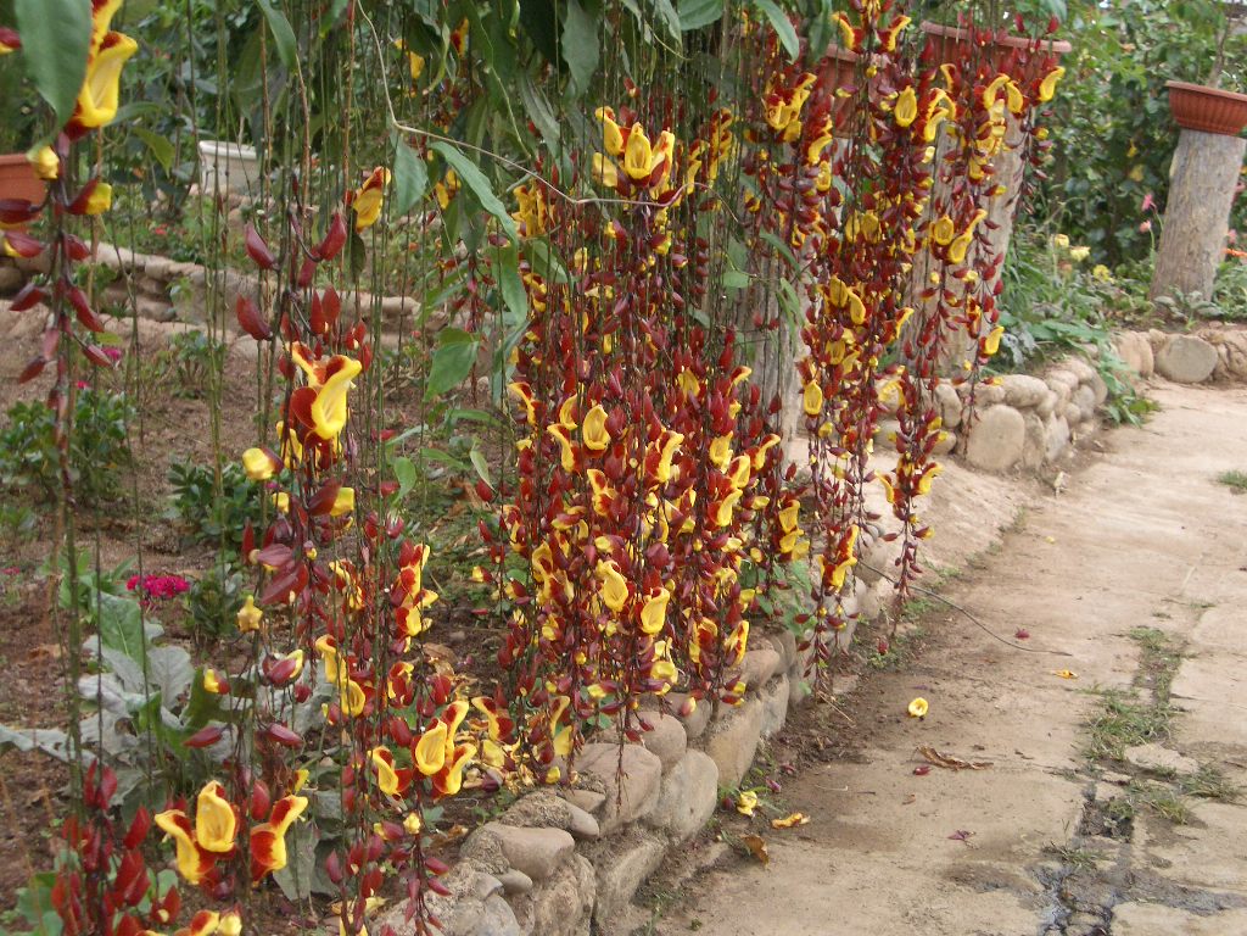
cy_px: 468
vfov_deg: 23.7
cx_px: 624
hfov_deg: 31.2
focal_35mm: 62
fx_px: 2233
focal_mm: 10.2
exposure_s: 1/60
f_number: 3.5
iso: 100
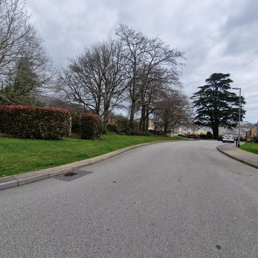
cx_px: 138
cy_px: 129
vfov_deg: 87.4
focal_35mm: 16
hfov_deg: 87.3
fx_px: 135
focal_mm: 2.2
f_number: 2.2
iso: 50
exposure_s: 1/1168
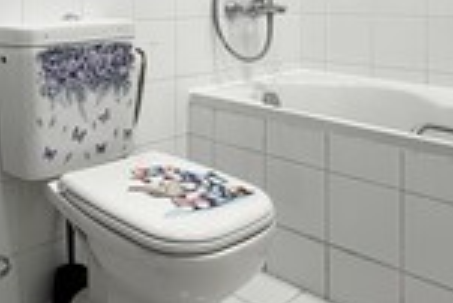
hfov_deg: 43.4
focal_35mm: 44
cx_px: 130
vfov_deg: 28.4
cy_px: -10
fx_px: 554
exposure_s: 1/100
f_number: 2.2
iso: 160
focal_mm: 2.22
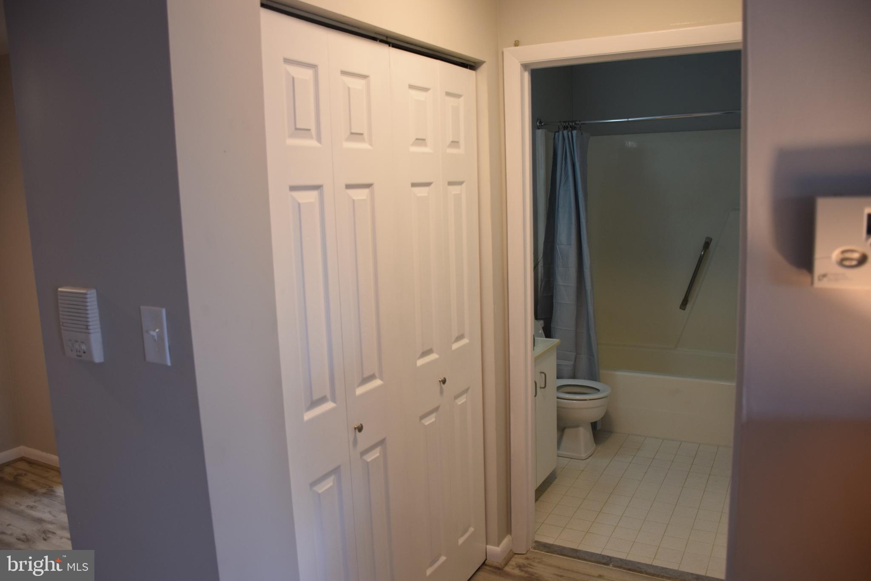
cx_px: 436
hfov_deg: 67.4
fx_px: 653
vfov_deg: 47.9
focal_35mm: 27
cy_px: 290
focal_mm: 18
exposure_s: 1/60
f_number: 4
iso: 500
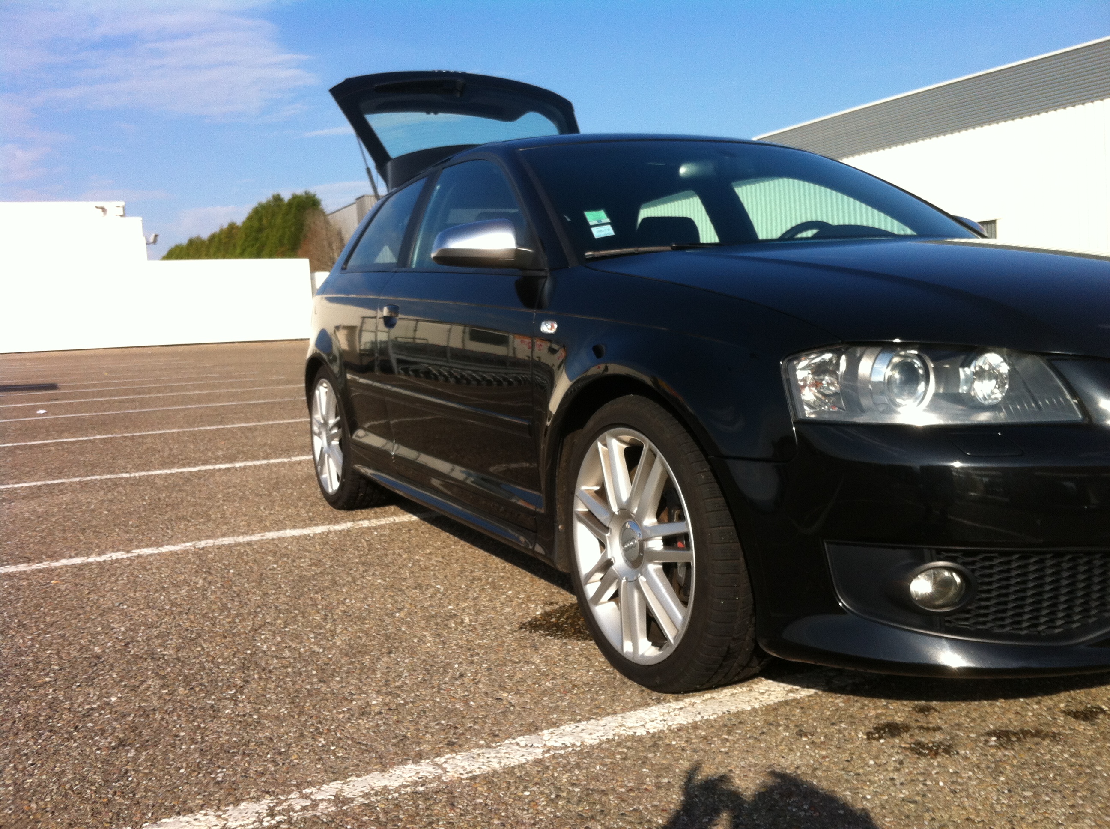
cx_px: 555
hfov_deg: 52.7
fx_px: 1121
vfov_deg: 40.6
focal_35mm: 35
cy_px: 414
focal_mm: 3.85
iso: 80
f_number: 2.8
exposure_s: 1/1077
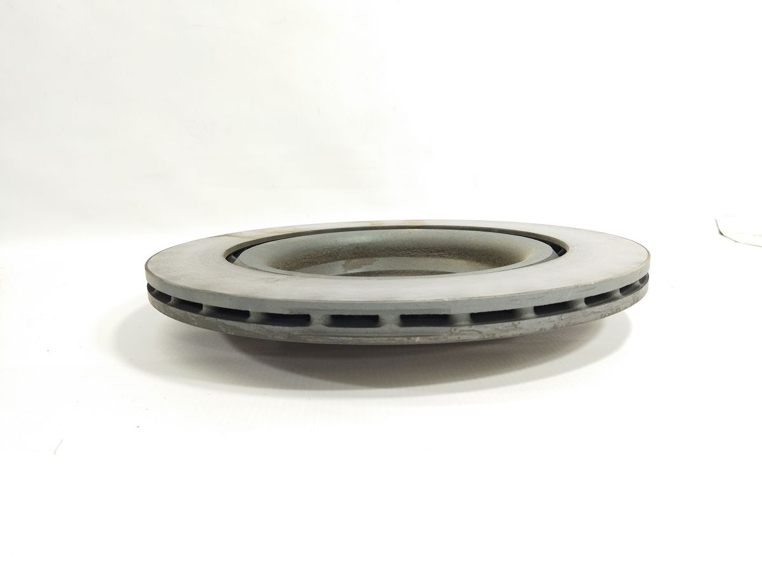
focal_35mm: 27
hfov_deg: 65.3
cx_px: 381
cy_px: 286
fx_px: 594
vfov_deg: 51.4
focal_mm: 4.71
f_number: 1.79
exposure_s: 1/100
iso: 170
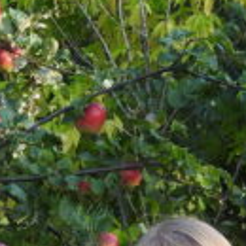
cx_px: -172
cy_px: 378
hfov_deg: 5.5
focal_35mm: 317
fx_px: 2549
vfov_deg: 5.5
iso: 100
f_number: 4.2
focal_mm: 11.6
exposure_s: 1/60
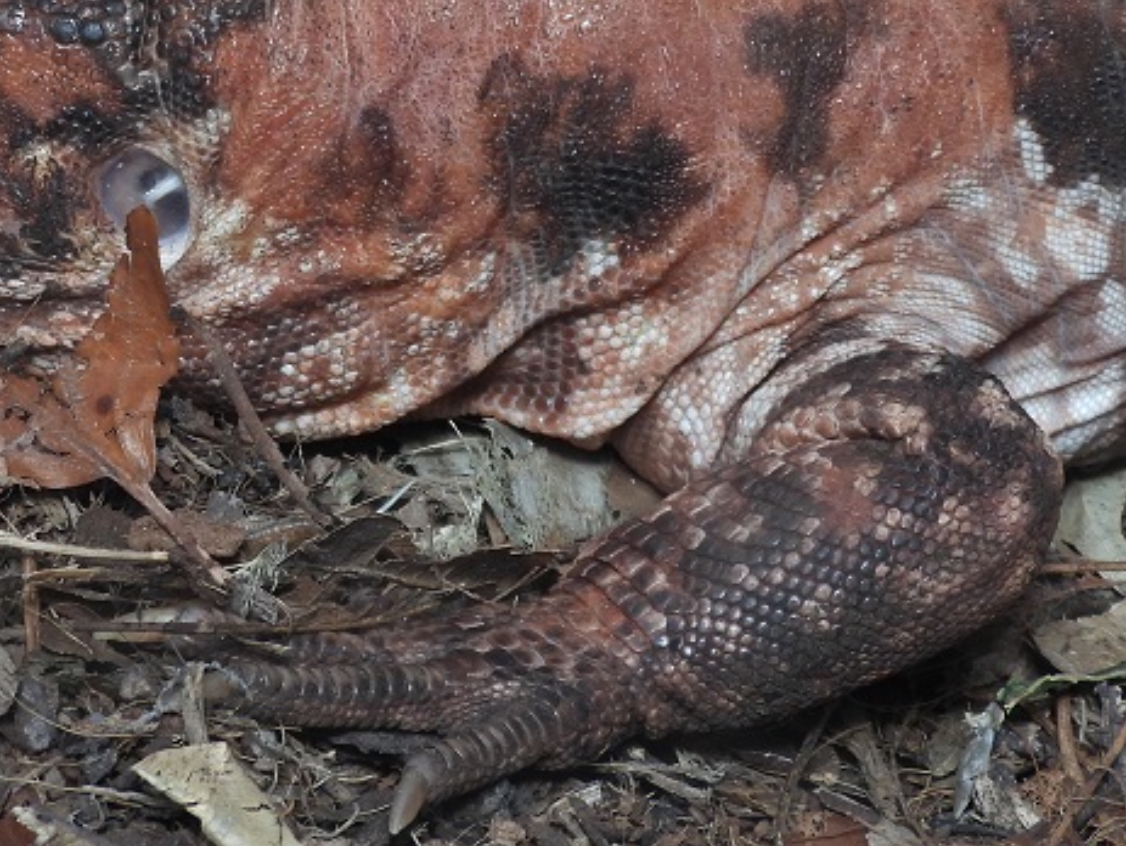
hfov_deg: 8.5
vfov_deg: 6.4
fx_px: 7552
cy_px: 39
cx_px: 170
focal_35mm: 232
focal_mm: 18.7
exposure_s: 1/100
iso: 100
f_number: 4
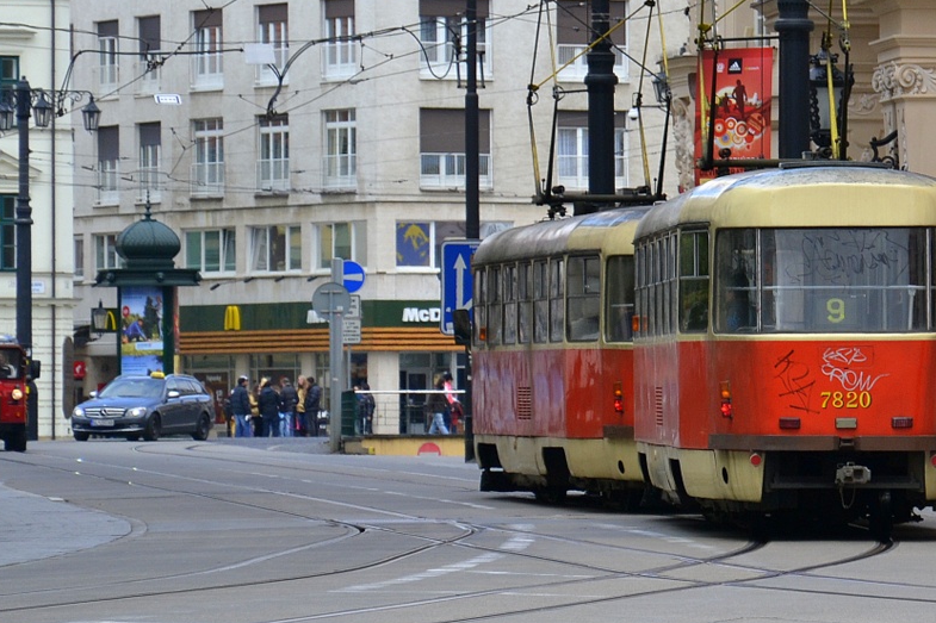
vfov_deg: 5.7
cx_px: 641
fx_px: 6258
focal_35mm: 241
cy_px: 216
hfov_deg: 8.5
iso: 280
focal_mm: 105
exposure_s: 1/500
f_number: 5.6
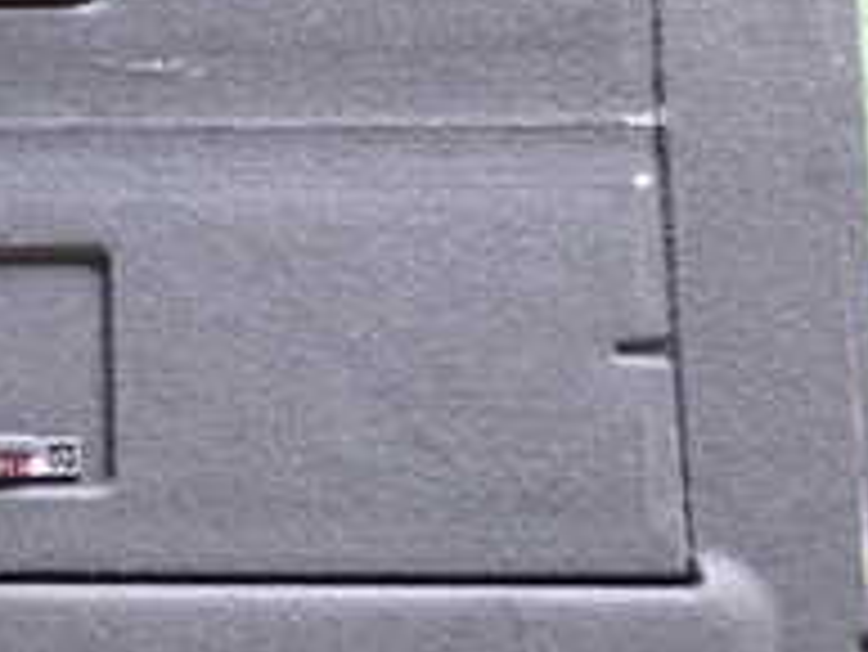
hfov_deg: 16.8
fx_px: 2810
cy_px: 337
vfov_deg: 13.2
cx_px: -180
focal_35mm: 112
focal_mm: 6.37
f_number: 2.5
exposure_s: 1/30
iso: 800
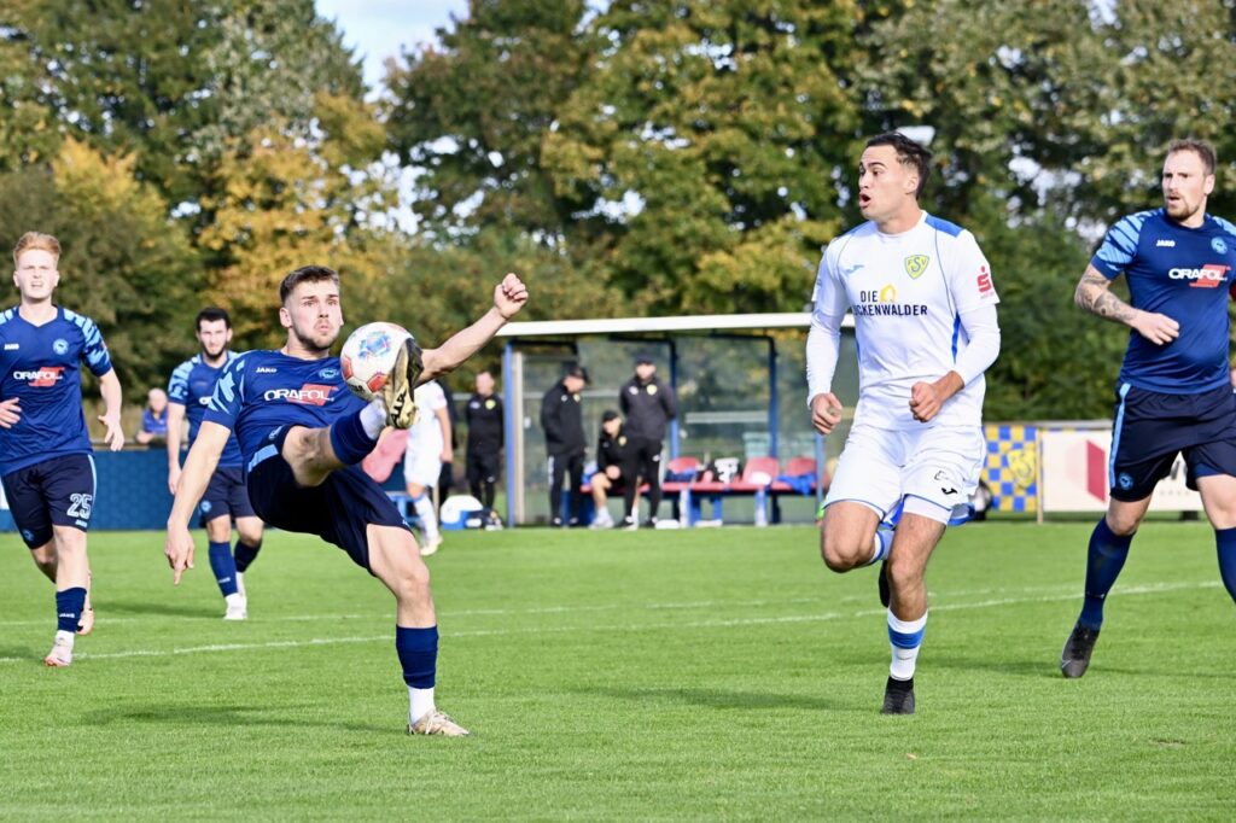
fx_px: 5320
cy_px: 412
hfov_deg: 13.3
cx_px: 618
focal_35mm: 155
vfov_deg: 8.8
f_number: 6.3
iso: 1100
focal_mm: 155
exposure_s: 1/1600
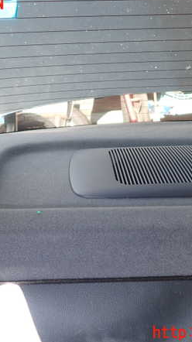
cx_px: 95
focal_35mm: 37
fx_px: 336
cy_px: 169
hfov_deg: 31.9
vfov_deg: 54.0
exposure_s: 1/60
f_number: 2
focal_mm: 4.5
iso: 160
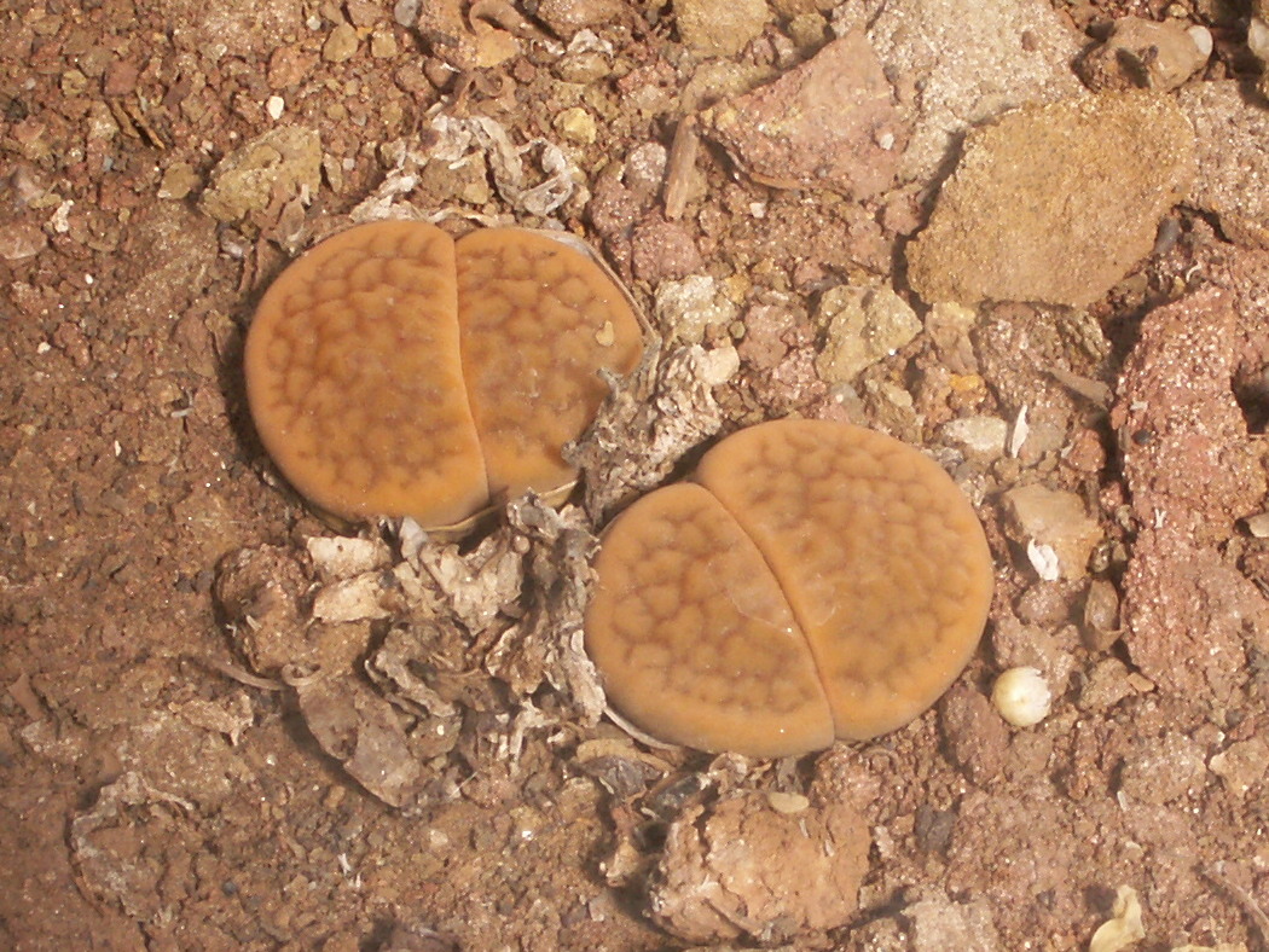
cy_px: 476
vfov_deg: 23.7
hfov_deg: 31.2
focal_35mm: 62
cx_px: 634
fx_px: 2273
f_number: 5.6
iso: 50
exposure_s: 1/100
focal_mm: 10.3
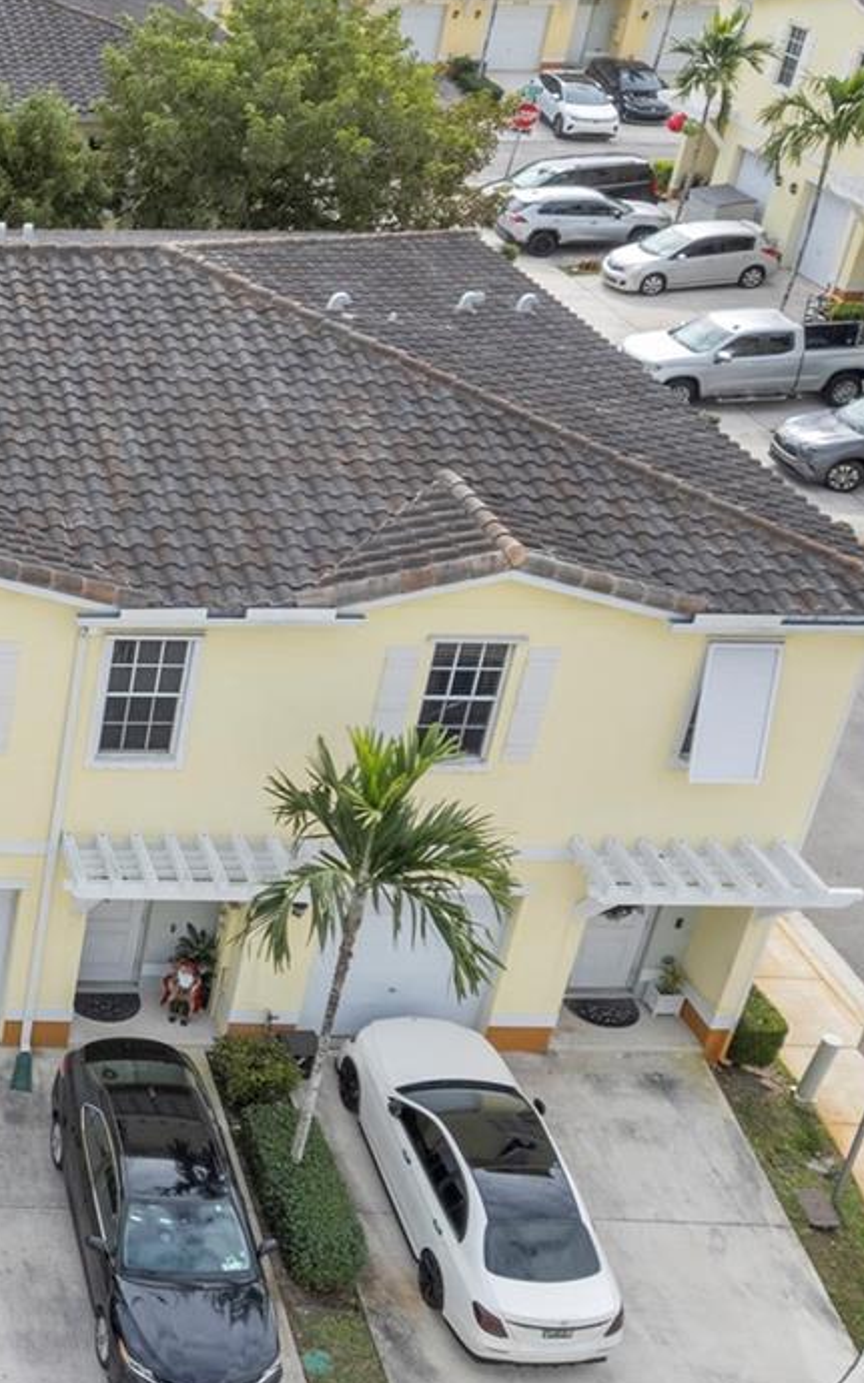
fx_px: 1960
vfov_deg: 38.8
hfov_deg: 20.8
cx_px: -465
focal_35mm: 52
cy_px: 763
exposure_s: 1/1600
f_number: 2.8
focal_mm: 8.38
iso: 110
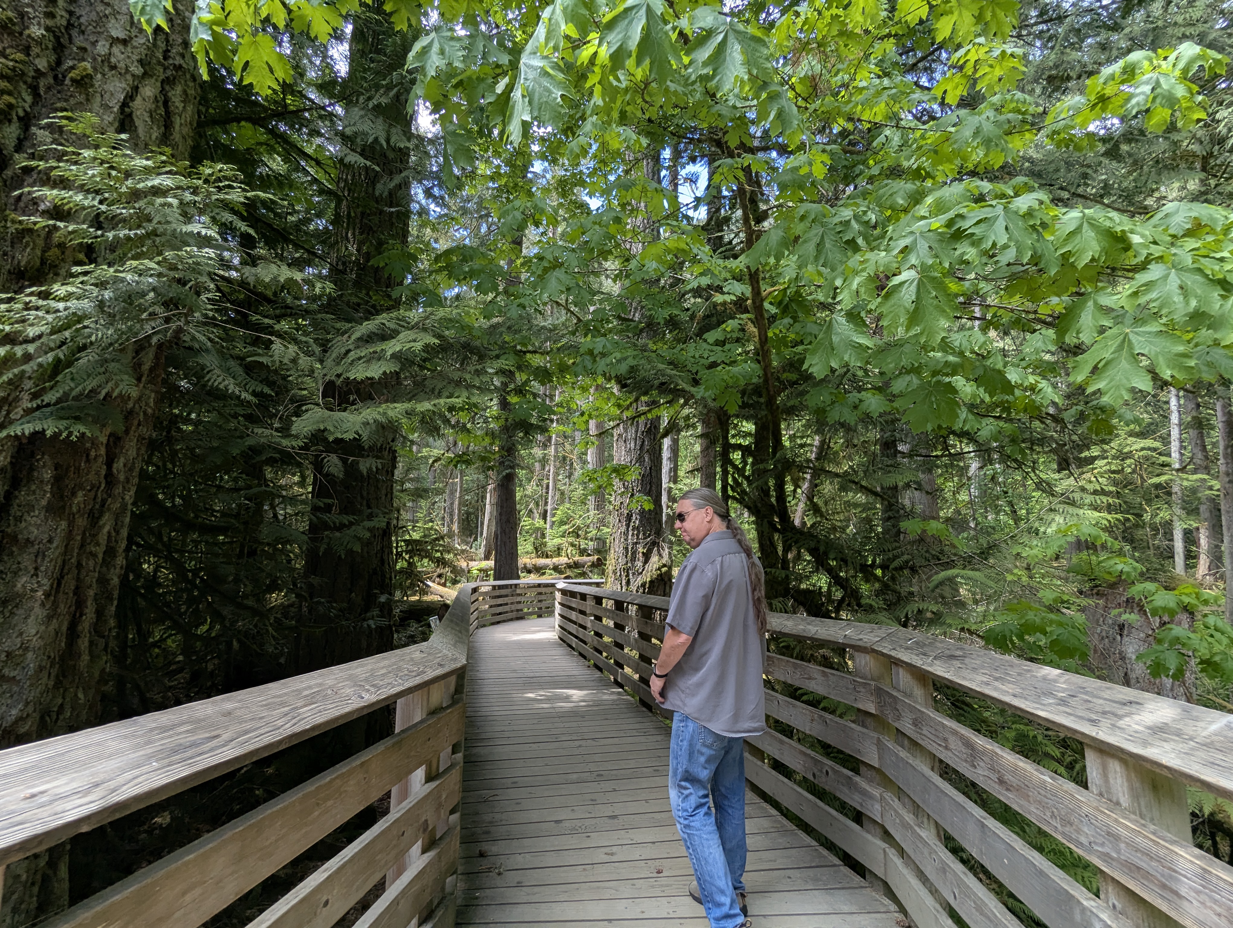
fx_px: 571
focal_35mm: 16
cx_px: 616
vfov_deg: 78.2
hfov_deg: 94.4
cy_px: 464
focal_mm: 2.35
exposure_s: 1/251
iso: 54
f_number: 2.2
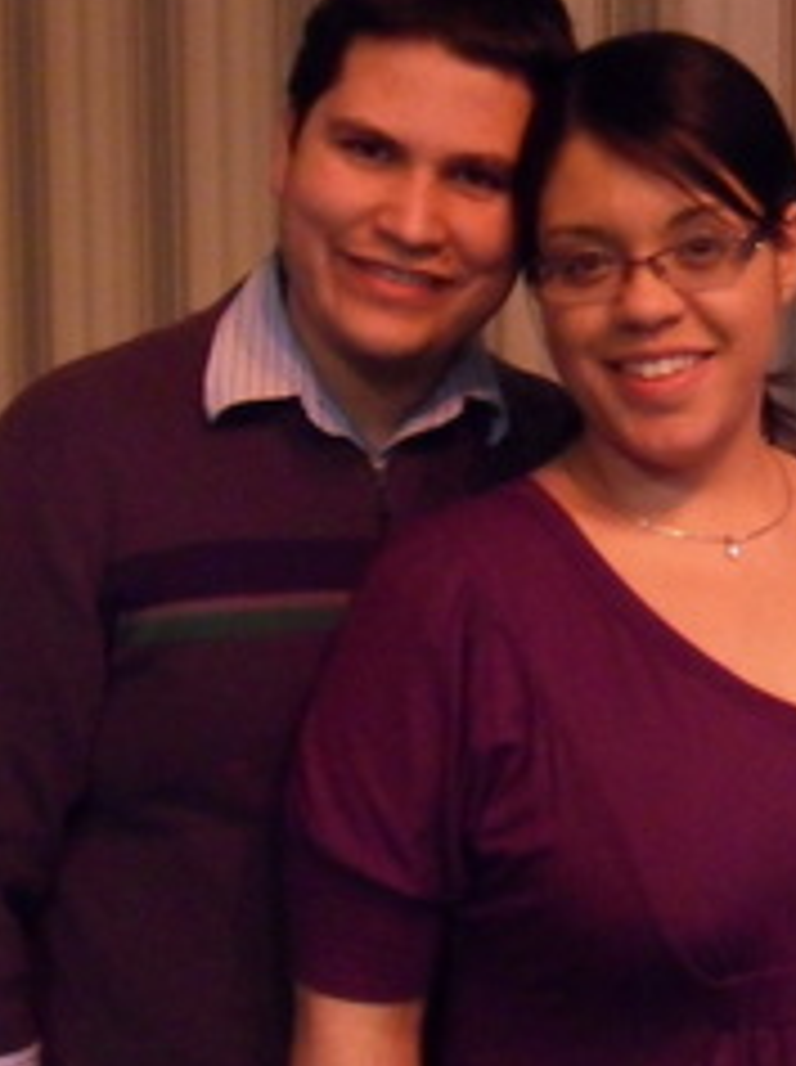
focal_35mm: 71
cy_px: 540
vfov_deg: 27.4
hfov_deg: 20.5
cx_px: 589
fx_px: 2183
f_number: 3.5
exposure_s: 1/10
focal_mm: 6.3
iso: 640
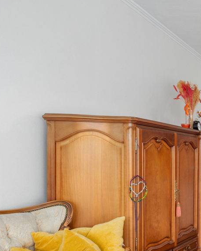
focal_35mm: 47
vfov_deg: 39.1
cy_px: 165
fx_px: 349
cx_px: 338
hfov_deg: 22.7
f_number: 11
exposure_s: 1/125
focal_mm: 16
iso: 250
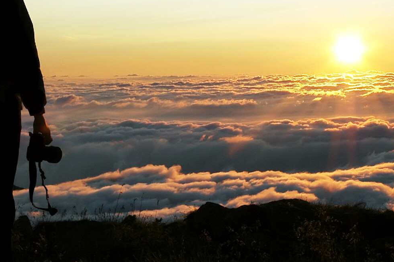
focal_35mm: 111
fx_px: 1214
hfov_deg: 18.4
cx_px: 167
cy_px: 90
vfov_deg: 12.3
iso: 200
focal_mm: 38
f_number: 22
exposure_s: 1/100
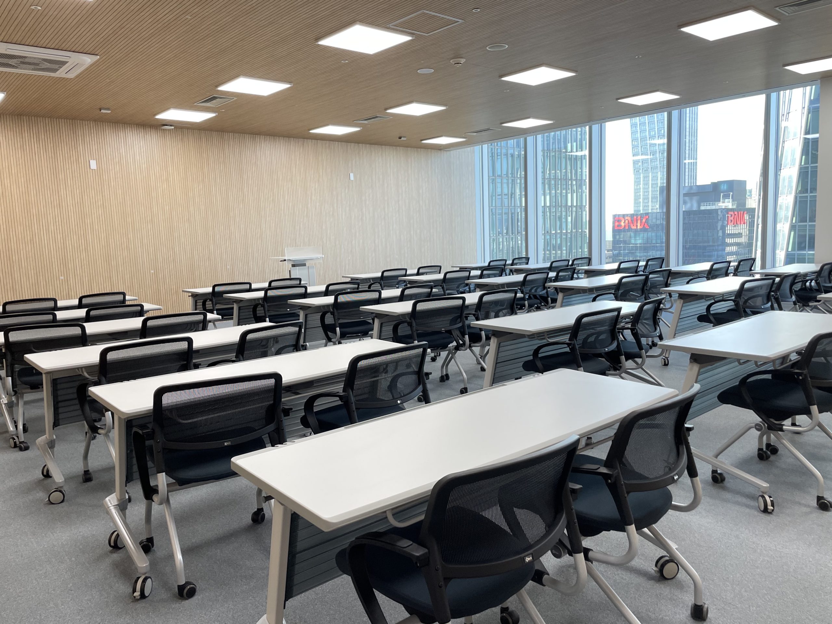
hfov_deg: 67.3
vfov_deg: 53.1
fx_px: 625
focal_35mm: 26
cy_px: 312
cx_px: 416
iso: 80
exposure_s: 1/120
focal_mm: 4.2
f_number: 1.6
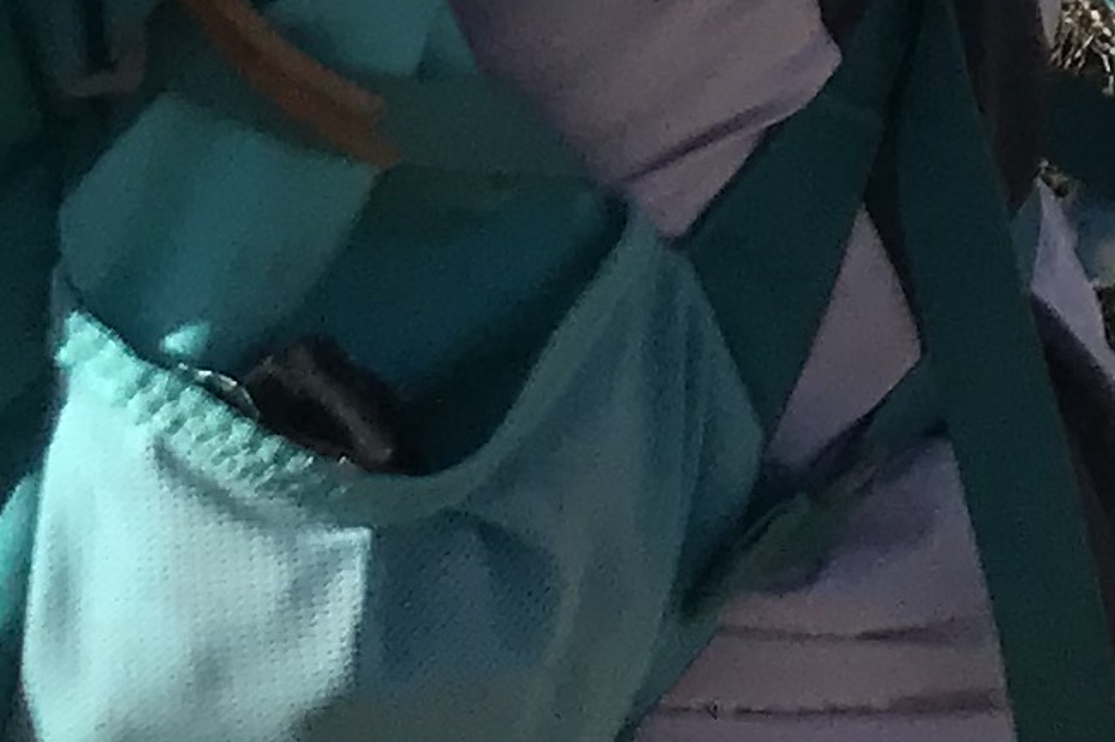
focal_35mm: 181
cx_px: 2721
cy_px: -1769
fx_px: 5603
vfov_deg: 6.6
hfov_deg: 9.9
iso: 20
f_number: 1.8
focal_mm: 3.99
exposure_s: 1/3096
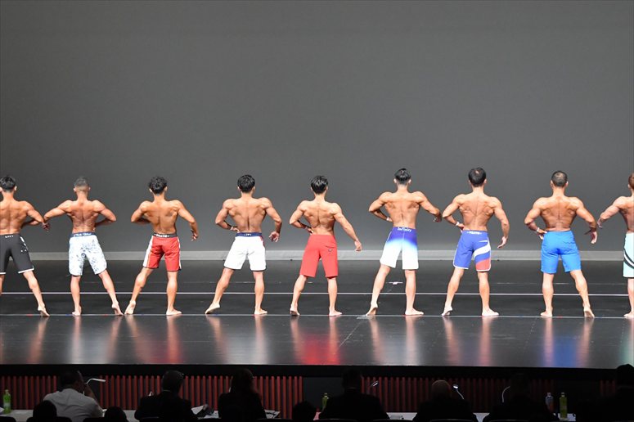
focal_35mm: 135
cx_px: 317
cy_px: 211
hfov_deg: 15.2
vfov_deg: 10.2
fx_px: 2376
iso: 7200
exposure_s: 1/400
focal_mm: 90
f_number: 5.6
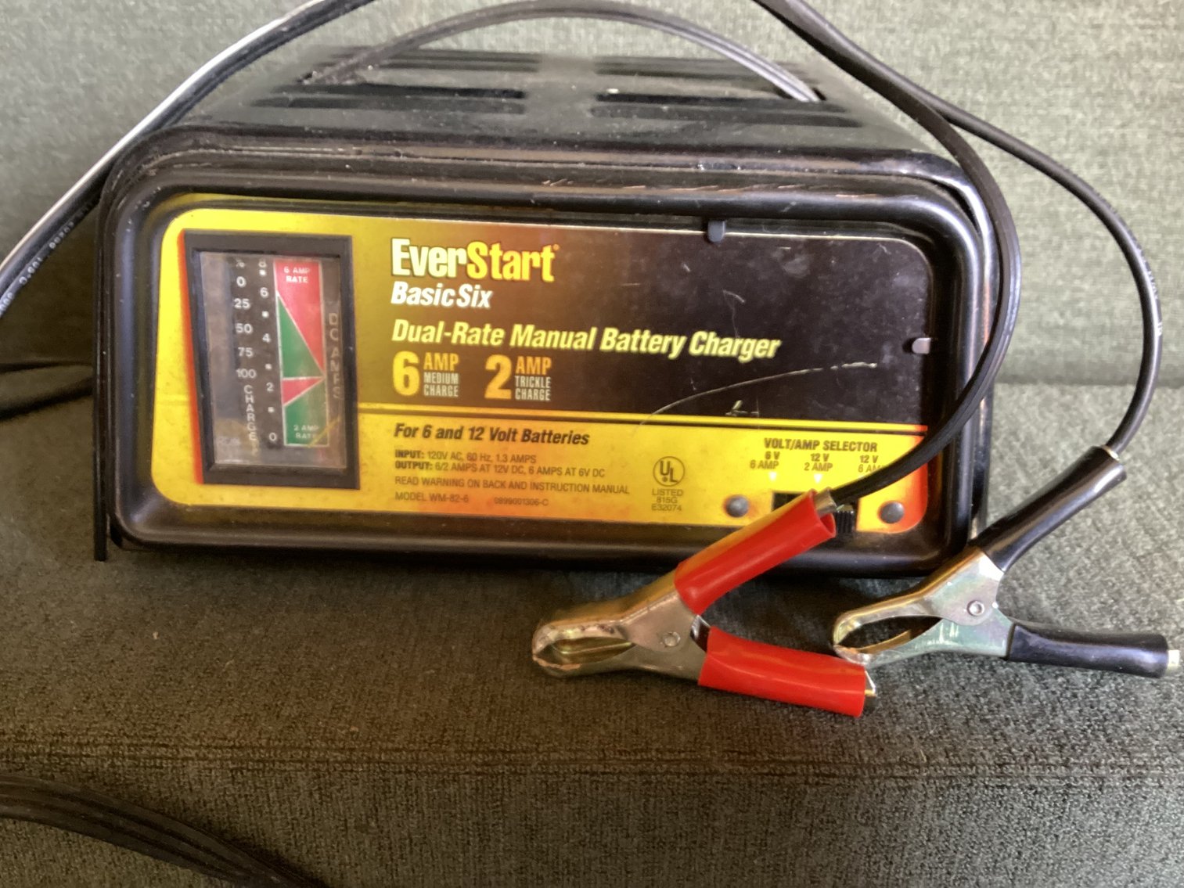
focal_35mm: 31
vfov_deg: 45.4
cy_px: 444
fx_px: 1060
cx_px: 592
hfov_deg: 58.3
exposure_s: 1/33
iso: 320
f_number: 2.4
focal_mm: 3.3
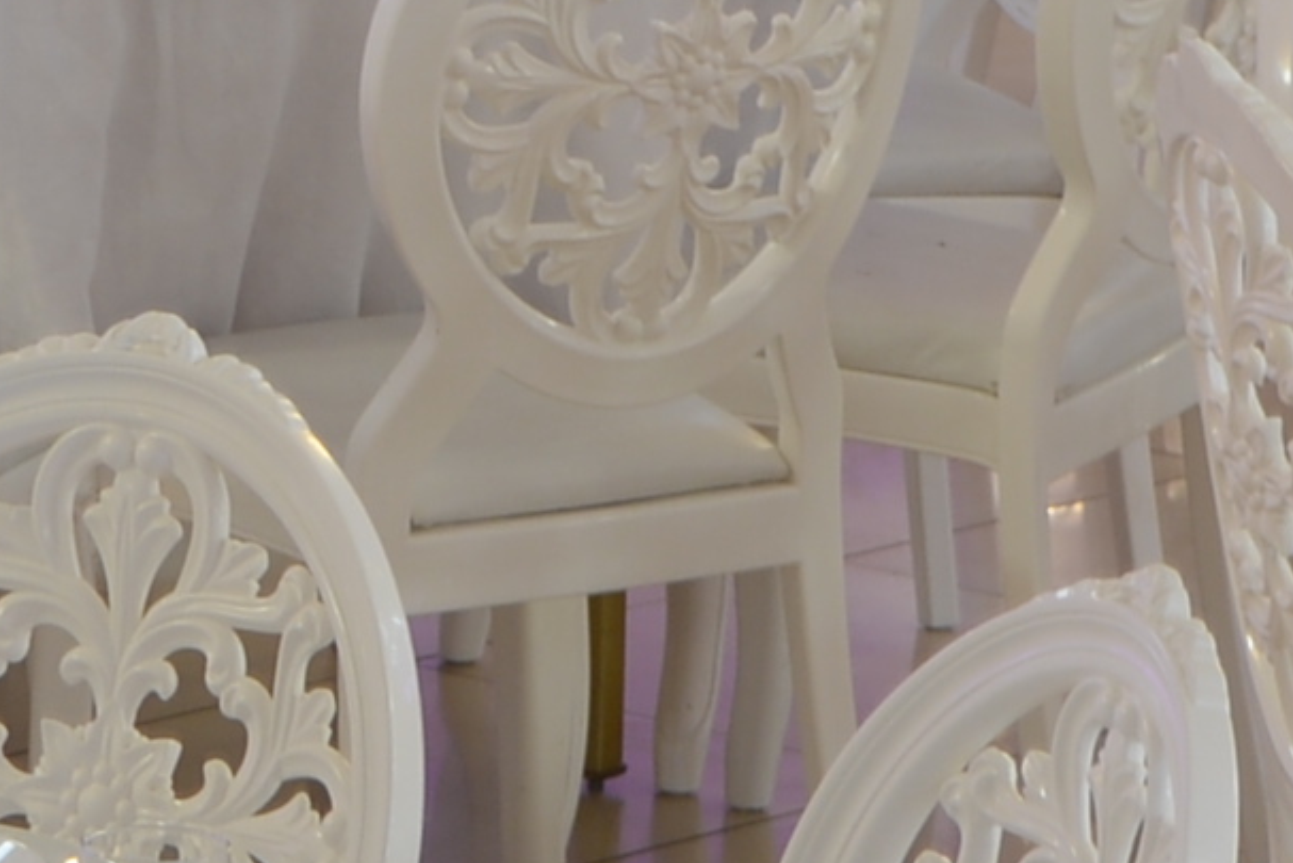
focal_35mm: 389
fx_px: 13963
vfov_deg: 3.5
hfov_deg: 5.3
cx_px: -522
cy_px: -226
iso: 100
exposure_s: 1/1.6
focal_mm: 35
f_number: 5.6
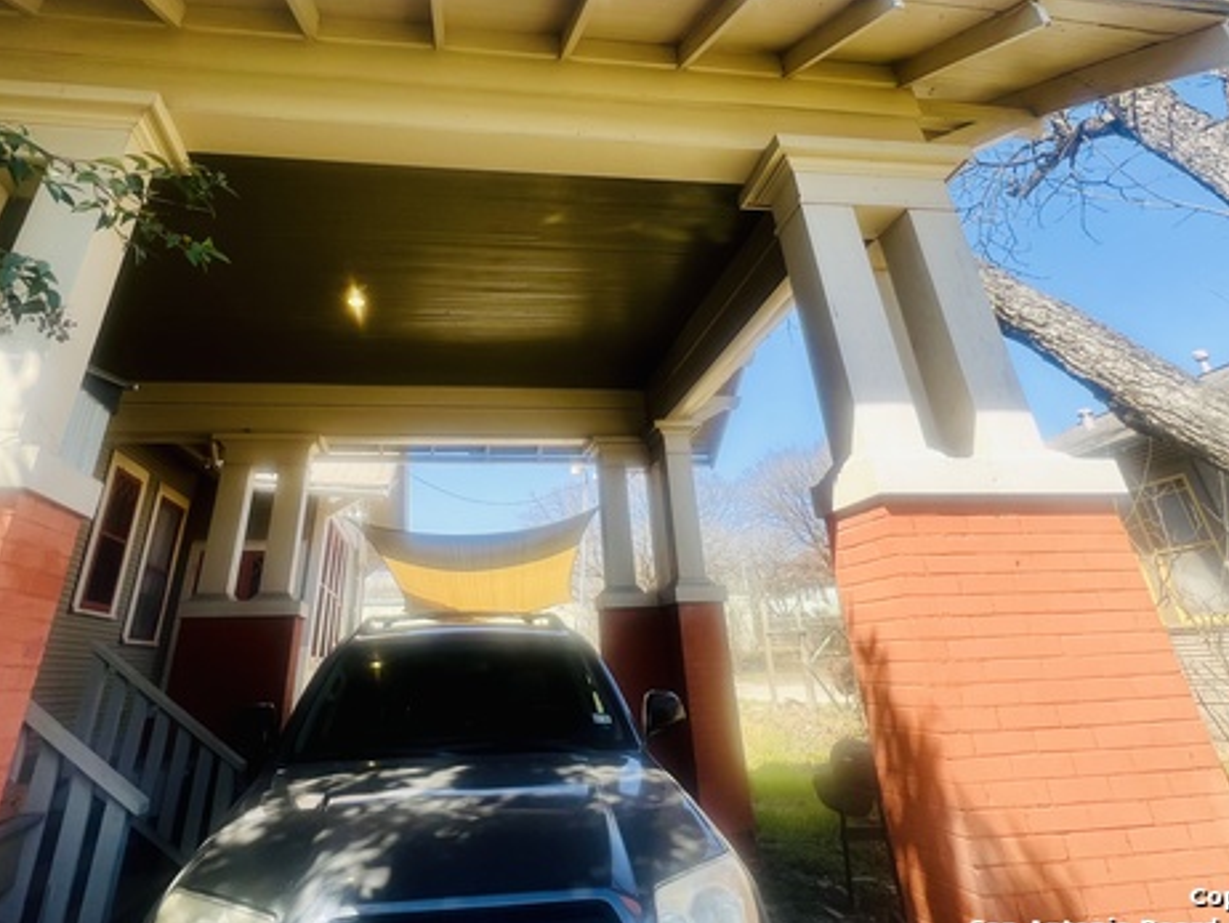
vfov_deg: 69.6
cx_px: 551
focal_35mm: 18
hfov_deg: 87.4
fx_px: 639
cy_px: 306
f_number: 1.8
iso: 32
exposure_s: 1/350
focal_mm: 1.57
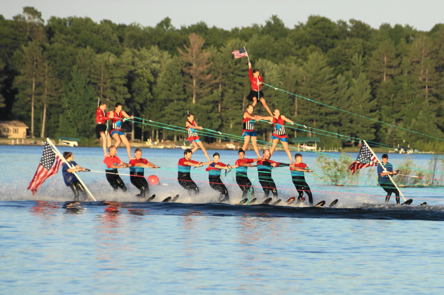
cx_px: 222
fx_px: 2959
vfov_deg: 5.7
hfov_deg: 8.6
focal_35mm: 240
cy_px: 148
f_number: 6.3
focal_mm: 160
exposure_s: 1/250
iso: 125
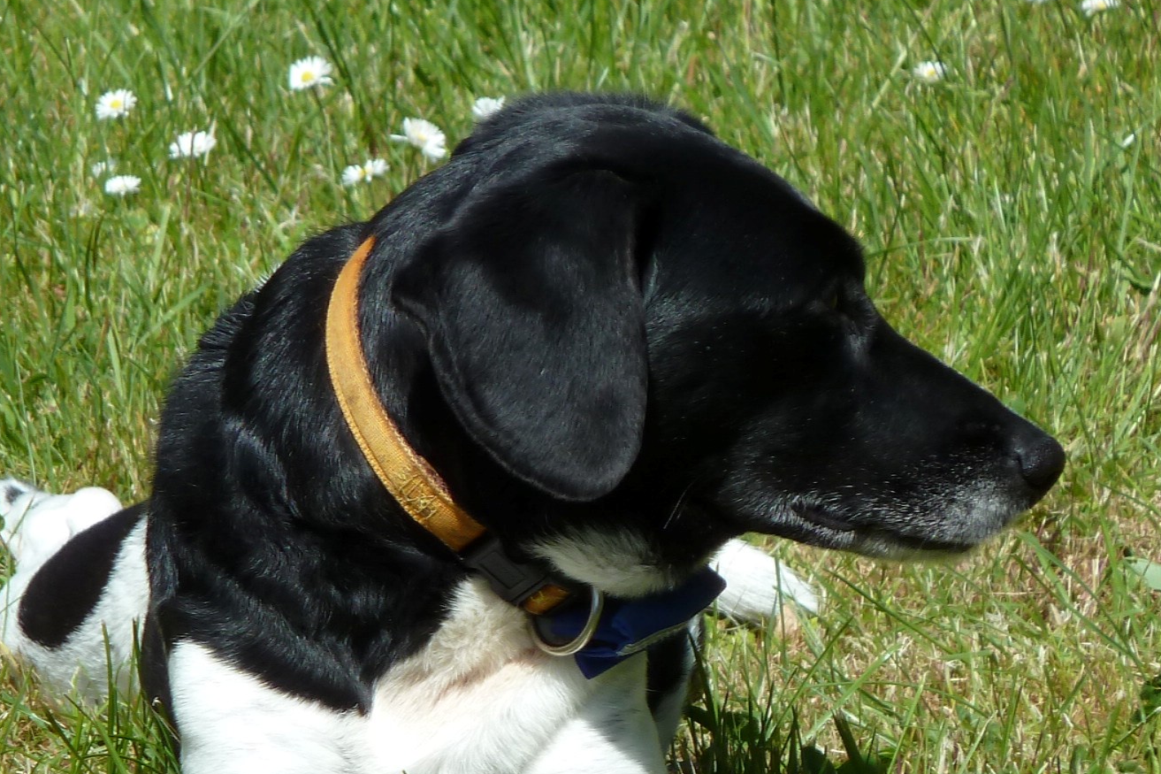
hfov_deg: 3.2
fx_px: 20733
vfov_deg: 2.1
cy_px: 539
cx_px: 475
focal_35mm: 643
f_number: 4.9
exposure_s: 1/320
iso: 80
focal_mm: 49.2
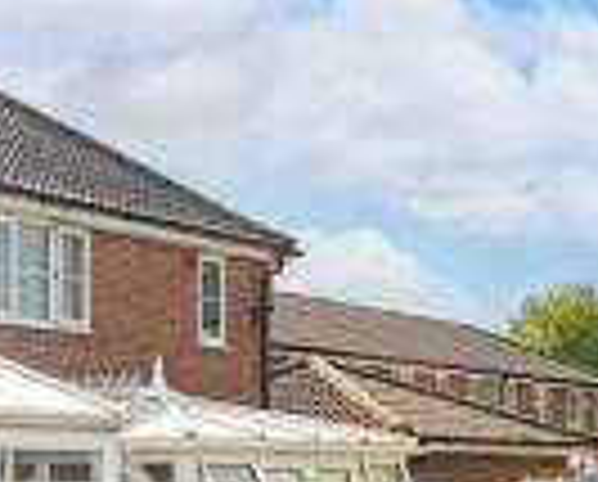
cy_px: 457
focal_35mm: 57
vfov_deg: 25.7
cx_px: -130
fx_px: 1011
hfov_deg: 28.4
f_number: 7.1
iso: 320
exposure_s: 1/1600
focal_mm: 17
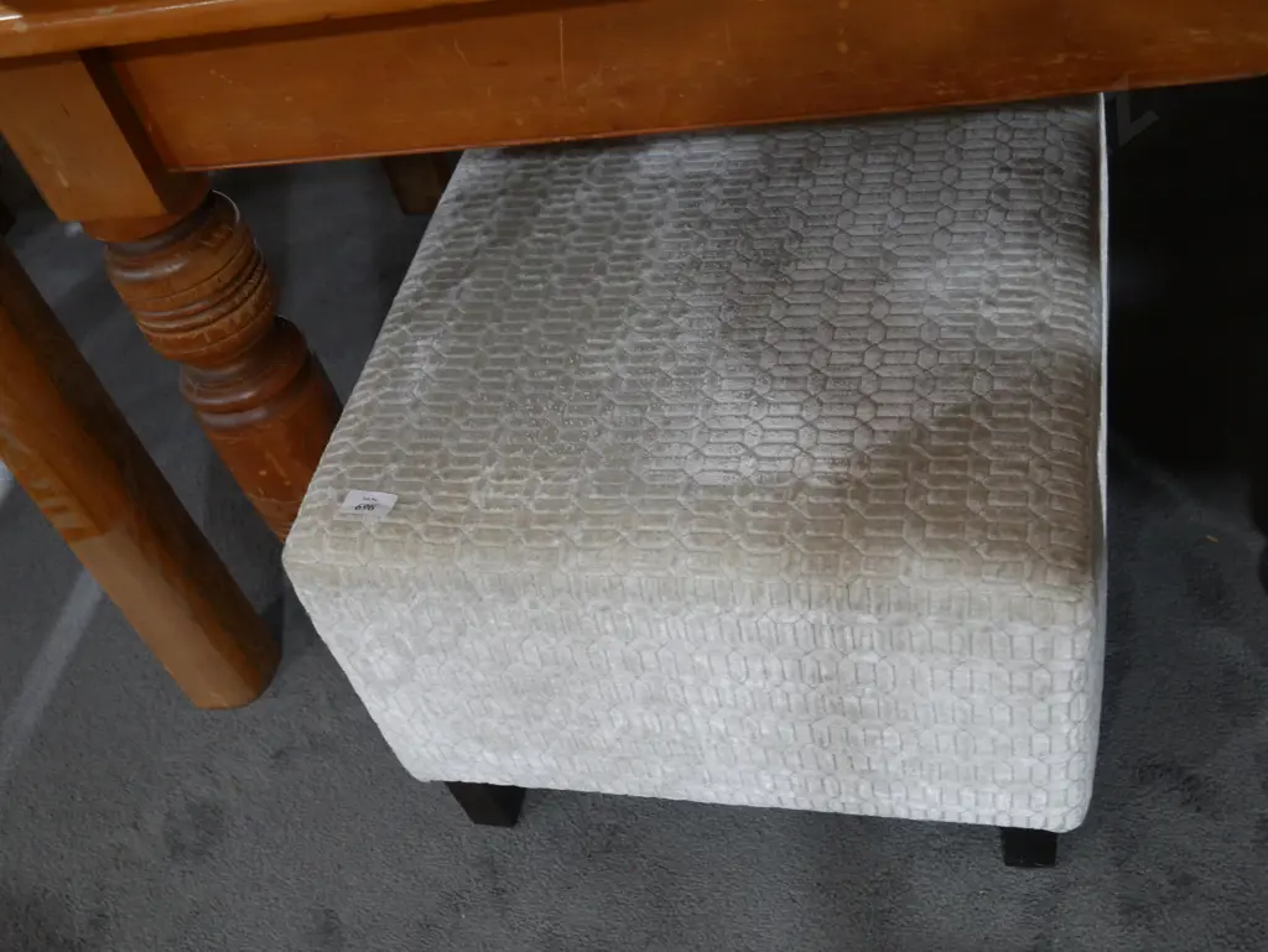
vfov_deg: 36.0
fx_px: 1466
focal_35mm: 40
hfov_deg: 46.8
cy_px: 476
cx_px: 634
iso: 1600
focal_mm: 20
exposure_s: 1/60
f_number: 4.5
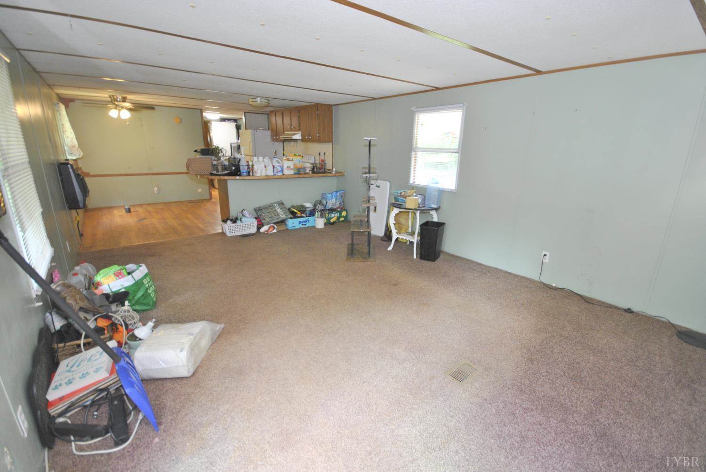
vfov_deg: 77.5
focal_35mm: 15
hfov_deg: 100.3
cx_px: 353
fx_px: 295
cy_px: 236
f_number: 4
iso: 400
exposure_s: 1/20
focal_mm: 10
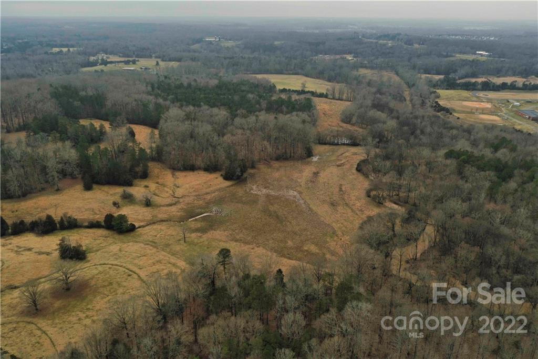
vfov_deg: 46.4
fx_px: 418
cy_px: 180
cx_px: 269
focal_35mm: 28
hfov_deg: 65.5
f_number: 5
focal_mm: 10.26
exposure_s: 1/60
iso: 100
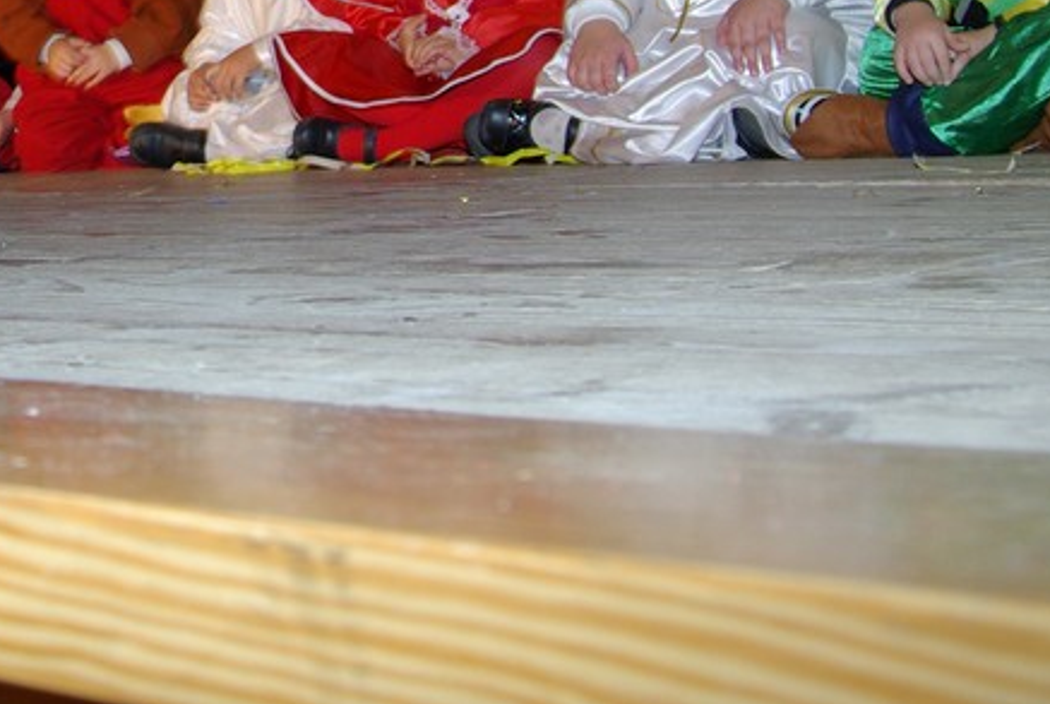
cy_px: -193
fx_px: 2308
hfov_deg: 24.1
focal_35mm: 79
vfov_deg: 16.5
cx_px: -70
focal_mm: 18
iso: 400
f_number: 5.6
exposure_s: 1/30
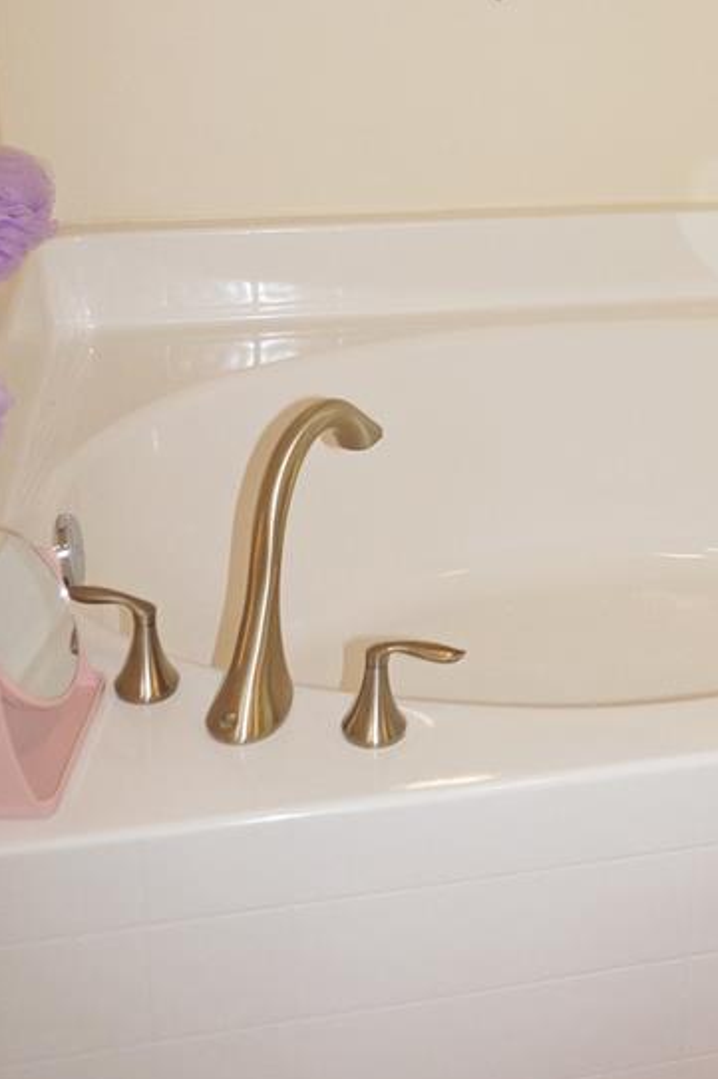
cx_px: 689
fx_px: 1589
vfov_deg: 35.9
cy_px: 171
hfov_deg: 24.5
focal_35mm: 53
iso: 500
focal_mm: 16
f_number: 4
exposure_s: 1/160
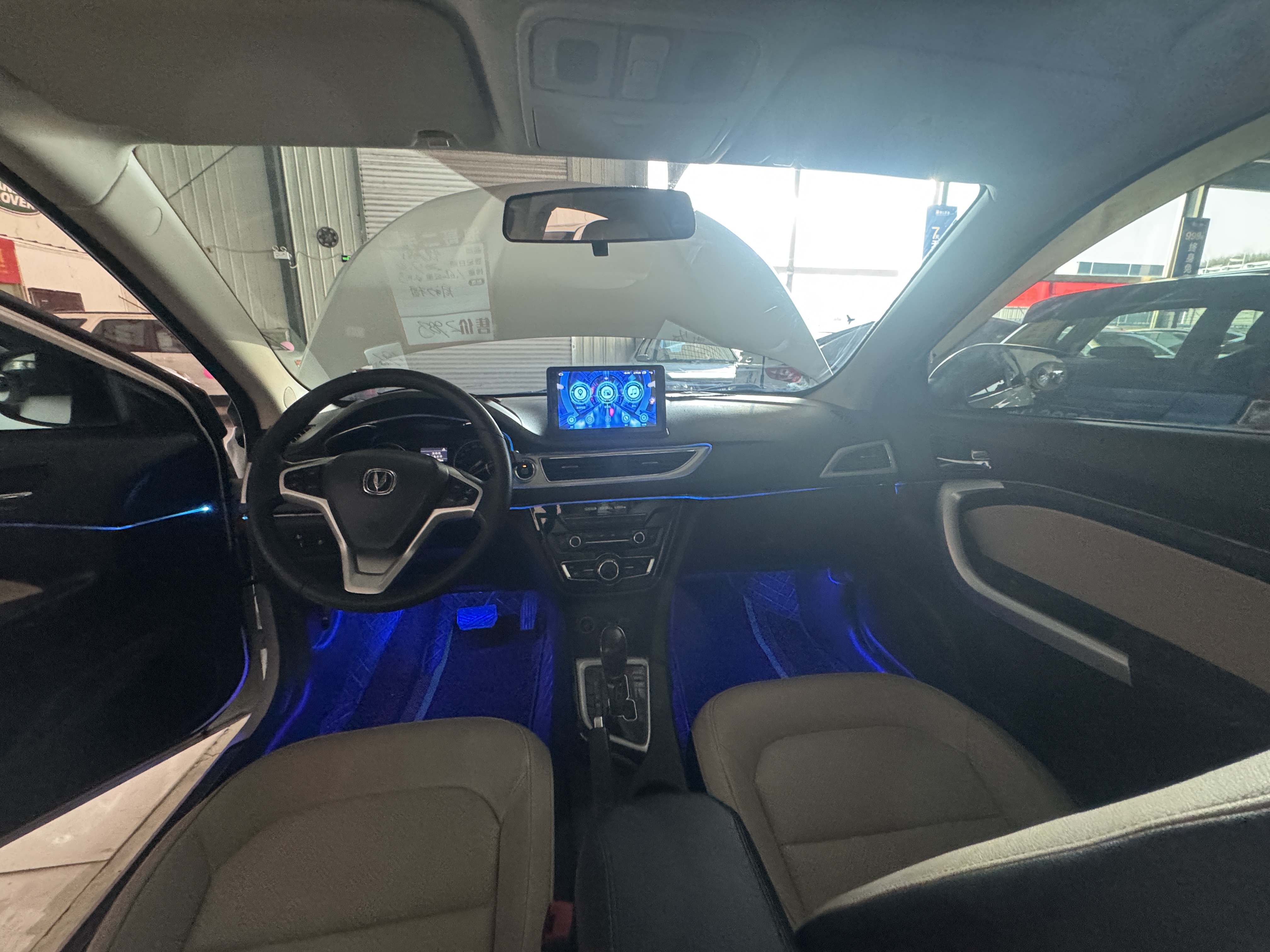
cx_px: 635
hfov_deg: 102.1
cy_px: 476
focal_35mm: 14
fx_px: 514
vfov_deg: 85.7
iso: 500
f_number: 2.2
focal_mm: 2.22
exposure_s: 1/60
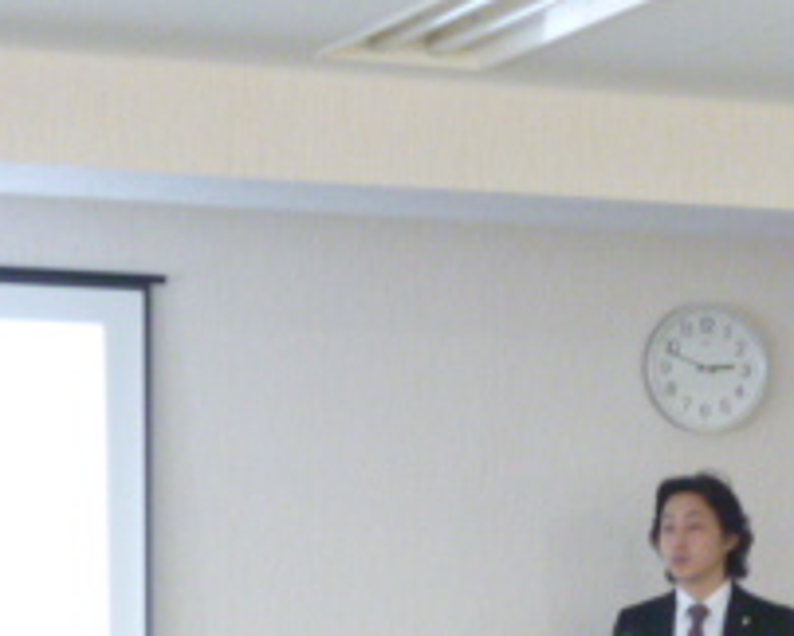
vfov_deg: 9.3
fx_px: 3858
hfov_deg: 11.6
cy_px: 809
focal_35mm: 164
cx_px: 825
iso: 400
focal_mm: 9.5
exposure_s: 1/10
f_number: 3.8
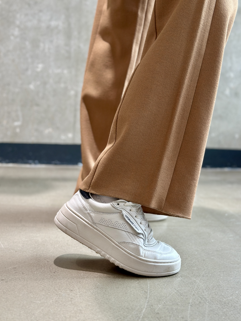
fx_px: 455
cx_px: 122
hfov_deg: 29.7
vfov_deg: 38.9
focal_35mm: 49
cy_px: 158
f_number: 1.78
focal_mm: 6.86
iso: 125
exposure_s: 1/100
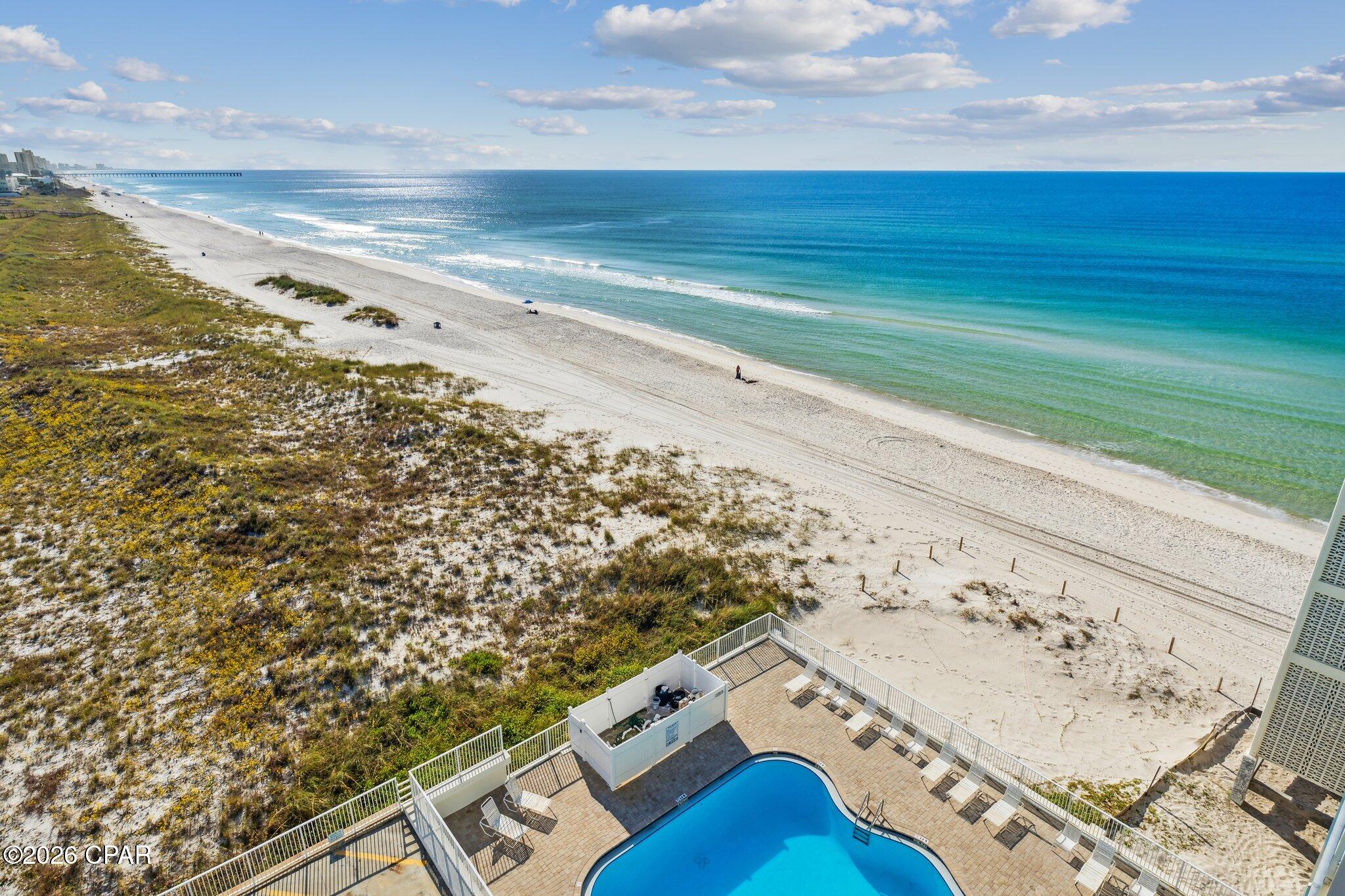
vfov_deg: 61.3
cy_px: 448
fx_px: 756
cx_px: 672
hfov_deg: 83.3
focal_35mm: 20
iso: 100
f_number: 9
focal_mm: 13.5
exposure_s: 1/500
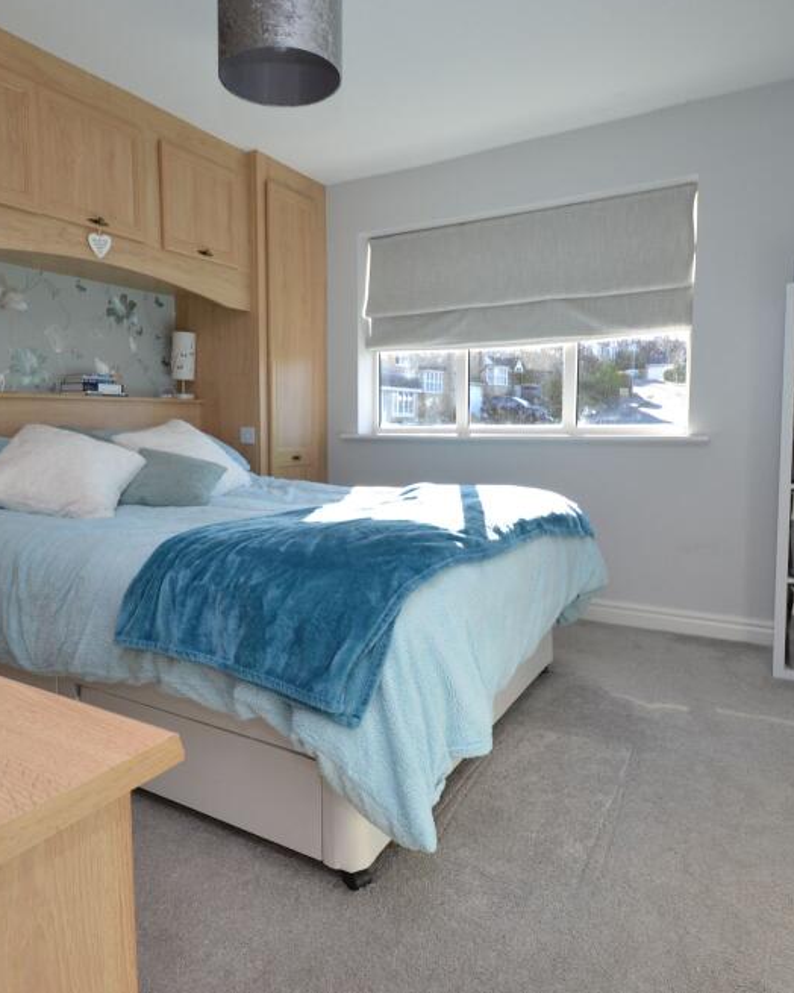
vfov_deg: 75.0
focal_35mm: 22
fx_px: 646
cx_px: 347
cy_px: 478
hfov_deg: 62.9
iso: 320
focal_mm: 10
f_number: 5.6
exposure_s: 1/125
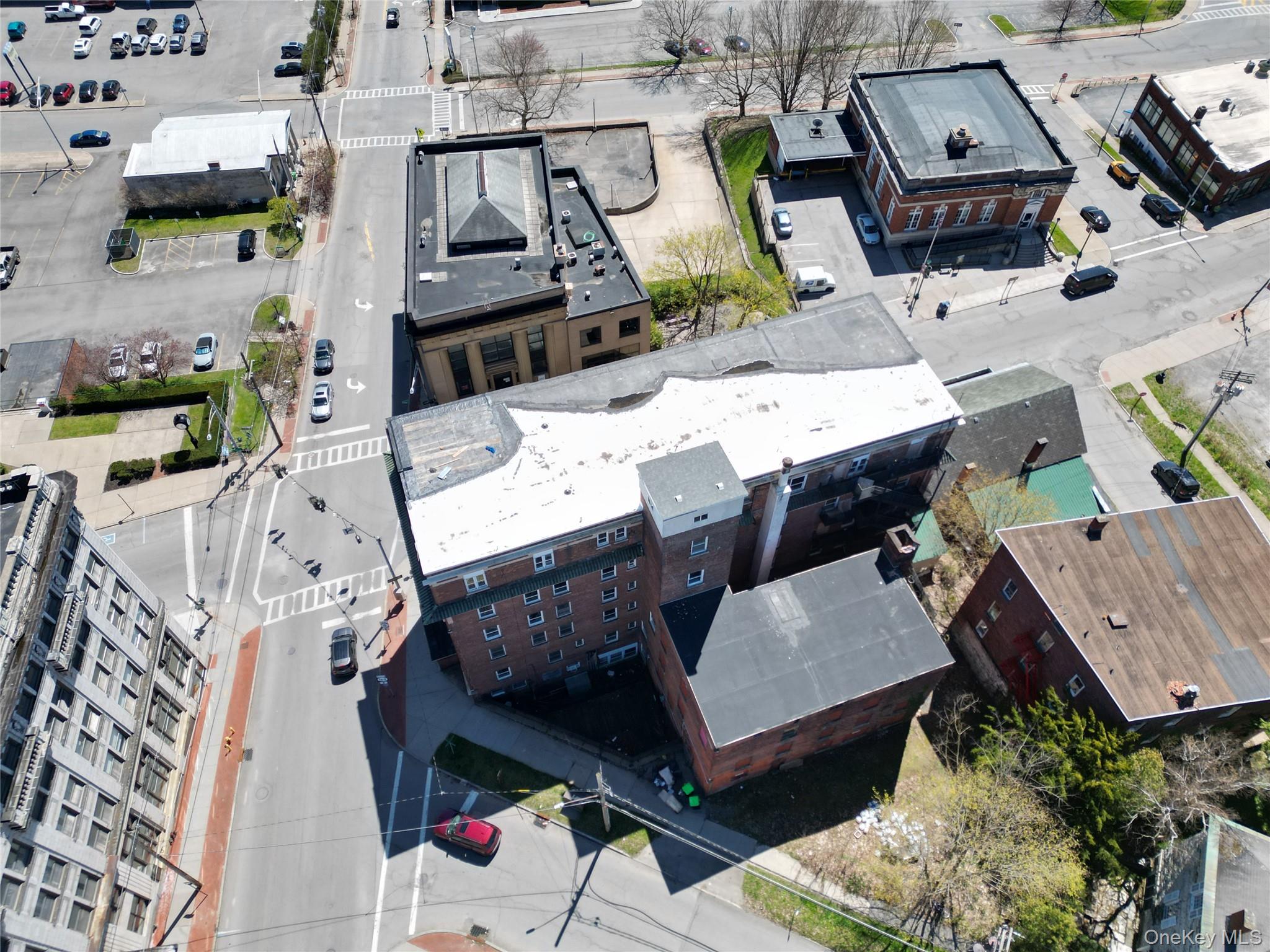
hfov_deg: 71.6
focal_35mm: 24
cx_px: 635
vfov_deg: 56.8
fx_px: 881
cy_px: 476
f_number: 1.7
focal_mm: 6.72
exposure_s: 1/2500
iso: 130
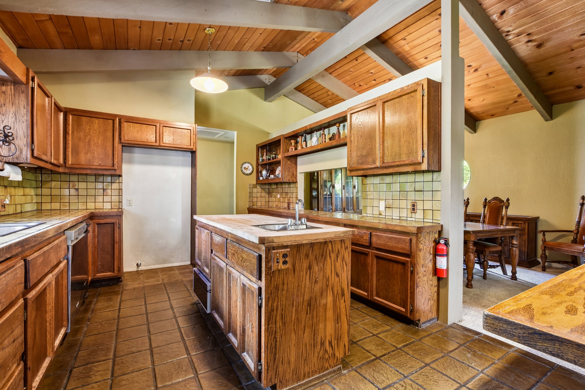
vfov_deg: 77.3
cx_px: 292
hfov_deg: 100.4
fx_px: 244
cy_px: 195
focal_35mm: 15
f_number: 8
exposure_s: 2
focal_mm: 10
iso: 100
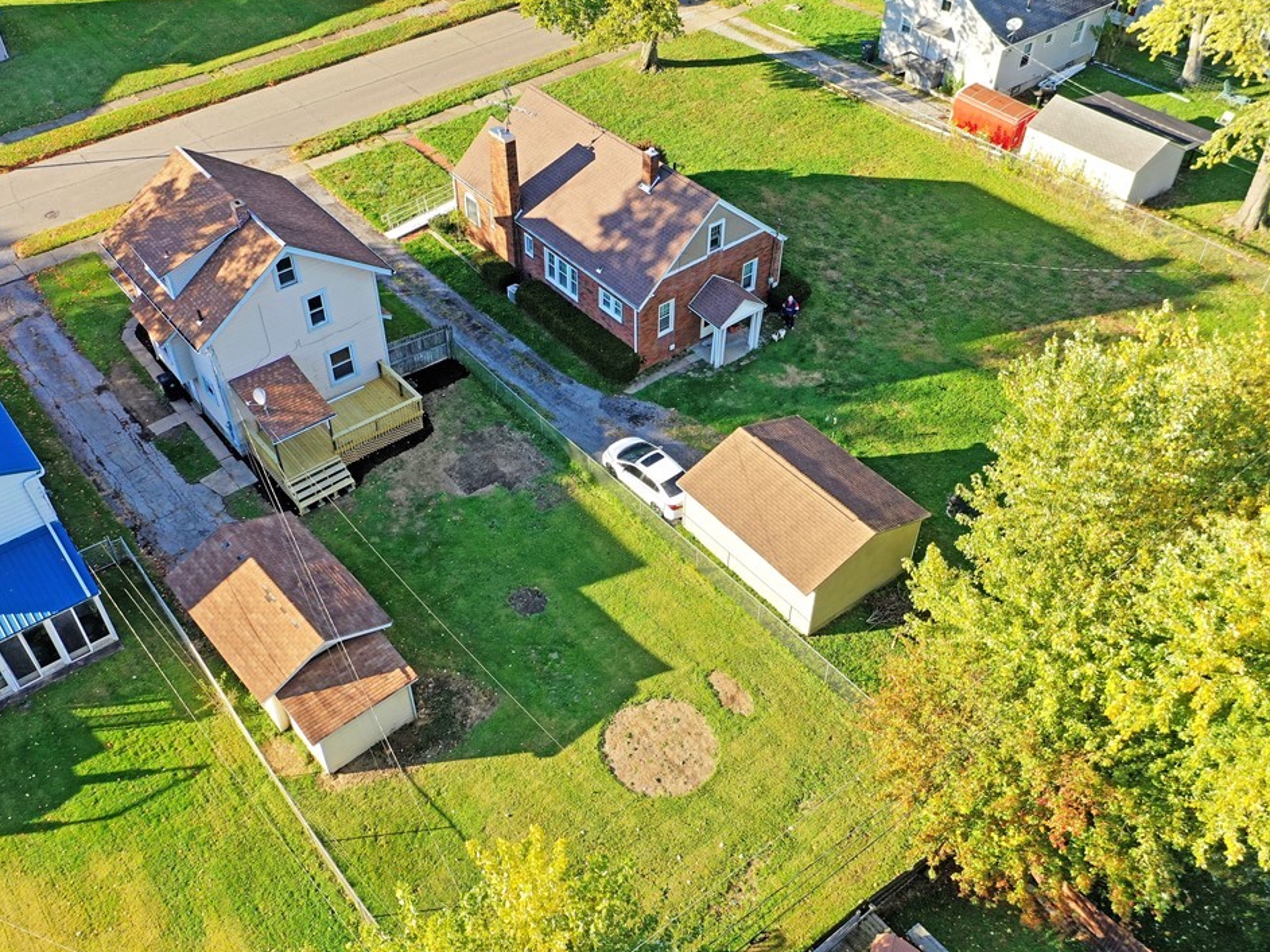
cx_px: 584
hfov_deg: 58.3
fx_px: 1137
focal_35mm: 31
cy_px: 471
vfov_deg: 45.4
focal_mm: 10.26
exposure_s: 1/160
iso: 100
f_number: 4.5
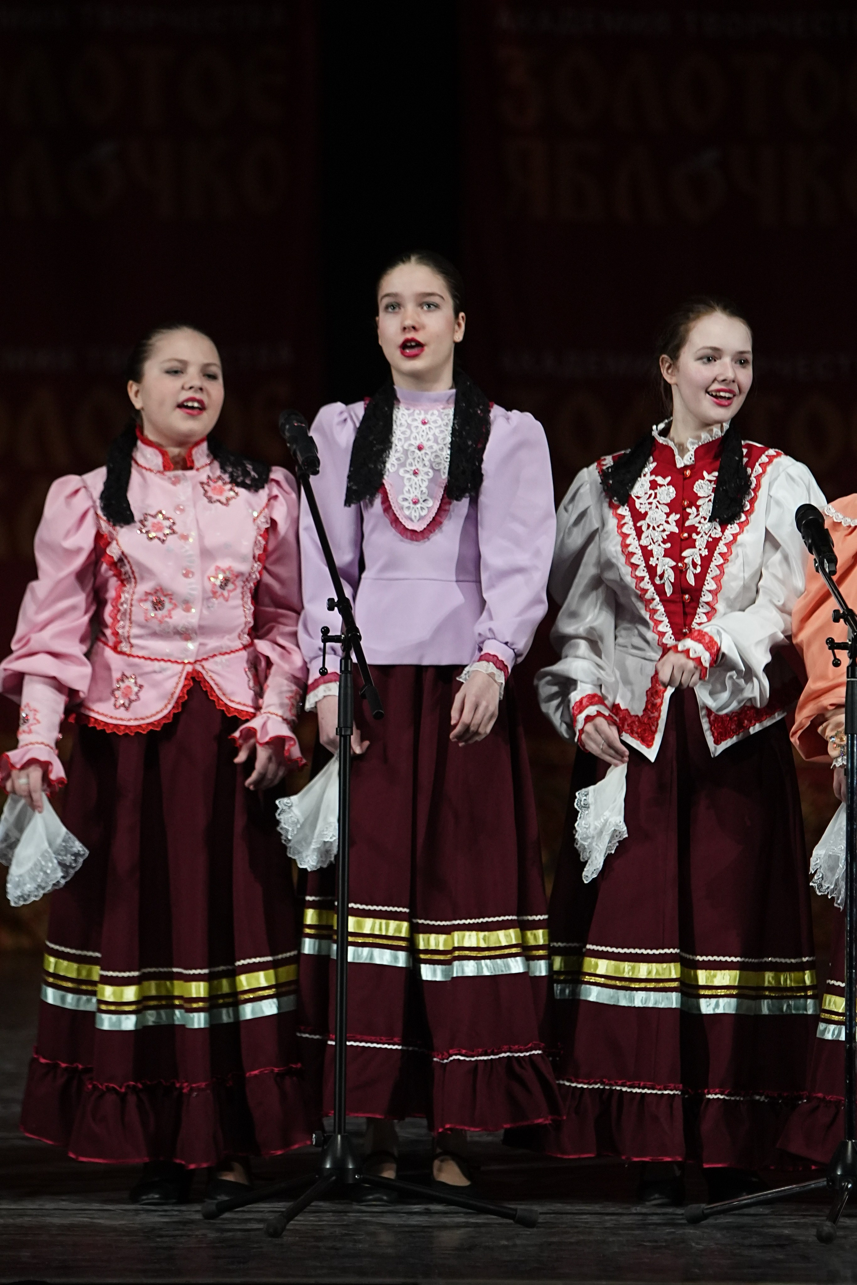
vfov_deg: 9.1
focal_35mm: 225
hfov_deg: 6.1
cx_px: 428
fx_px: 8034
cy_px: 642
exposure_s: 1/400
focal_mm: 150
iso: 2000
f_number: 2.8
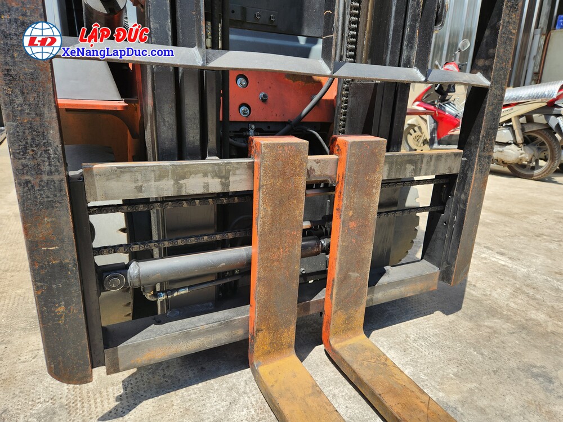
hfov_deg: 73.9
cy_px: 211
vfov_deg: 58.9
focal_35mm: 23
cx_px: 282
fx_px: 374
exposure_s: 1/705
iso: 20
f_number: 1.8
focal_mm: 5.4
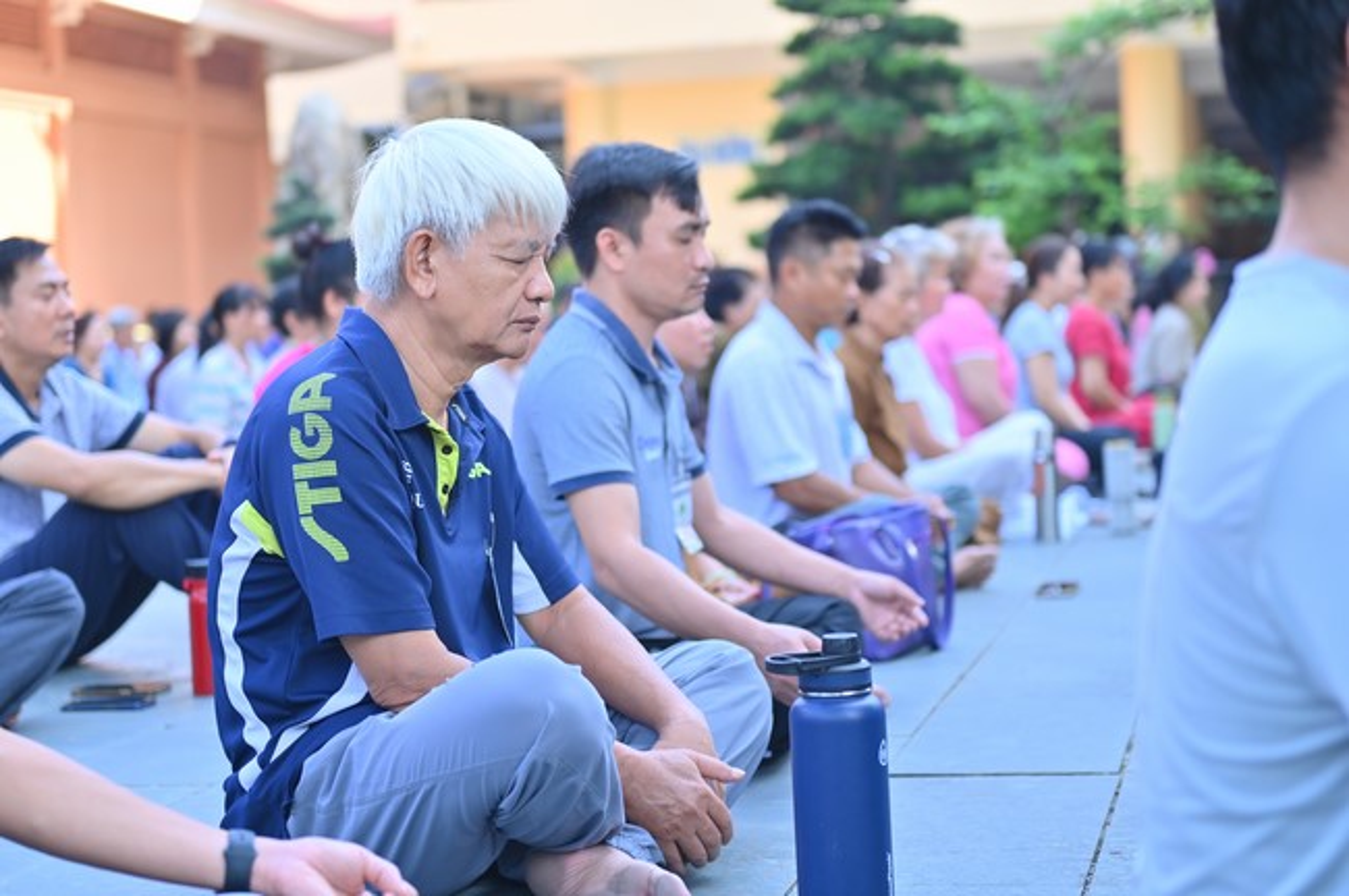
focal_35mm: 66
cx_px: 674
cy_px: 448
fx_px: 2471
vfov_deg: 20.6
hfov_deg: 30.5
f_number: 2.8
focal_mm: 66
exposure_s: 1/200
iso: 125
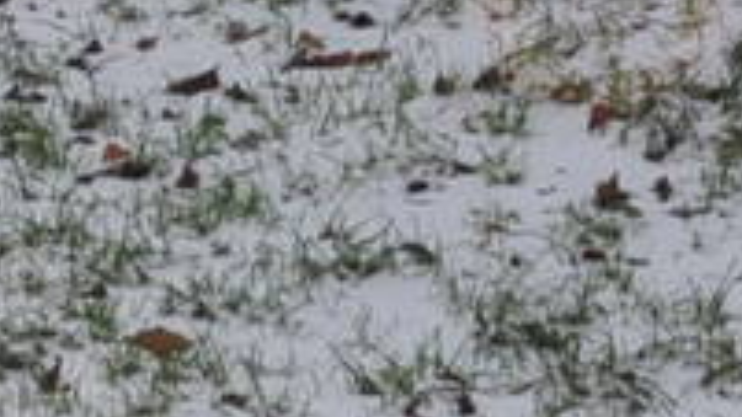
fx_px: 13538
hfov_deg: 3.1
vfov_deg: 1.7
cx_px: 639
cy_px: -1541
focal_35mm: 688
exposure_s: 1/400
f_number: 11
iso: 200
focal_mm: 55
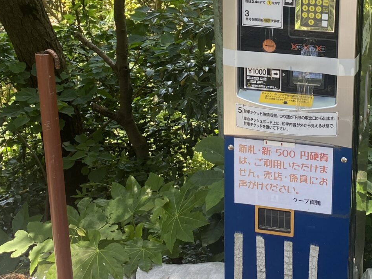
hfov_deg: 27.4
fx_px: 752
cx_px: 283
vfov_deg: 20.7
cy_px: 39
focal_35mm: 70
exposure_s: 1/122
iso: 32
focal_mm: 4.25
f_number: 1.8
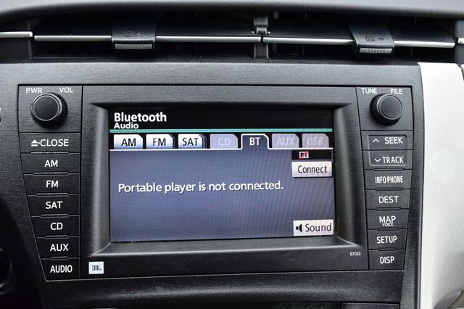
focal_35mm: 40
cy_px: 154
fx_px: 522
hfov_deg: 47.9
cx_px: 232
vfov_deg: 33.0
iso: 400
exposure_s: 1/25
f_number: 7.1
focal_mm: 27
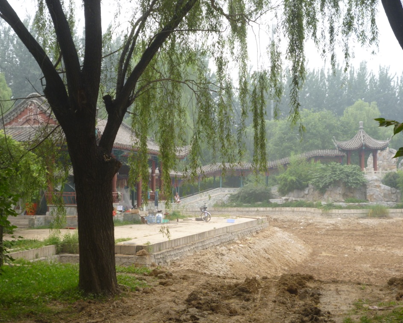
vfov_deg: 29.7
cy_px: 161
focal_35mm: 51
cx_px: 198
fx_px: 608
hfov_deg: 36.7
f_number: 4
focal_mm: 8.6
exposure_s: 1/100
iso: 100
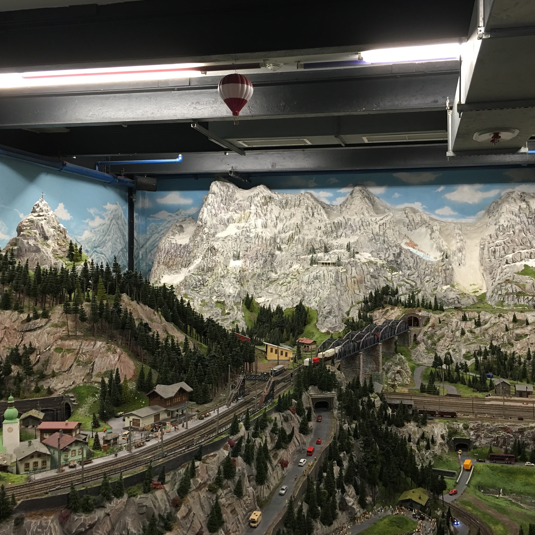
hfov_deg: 47.2
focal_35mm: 35
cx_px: 291
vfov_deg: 47.2
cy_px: 266
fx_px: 612
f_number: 2.2
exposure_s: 1/17
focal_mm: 4.15
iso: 64
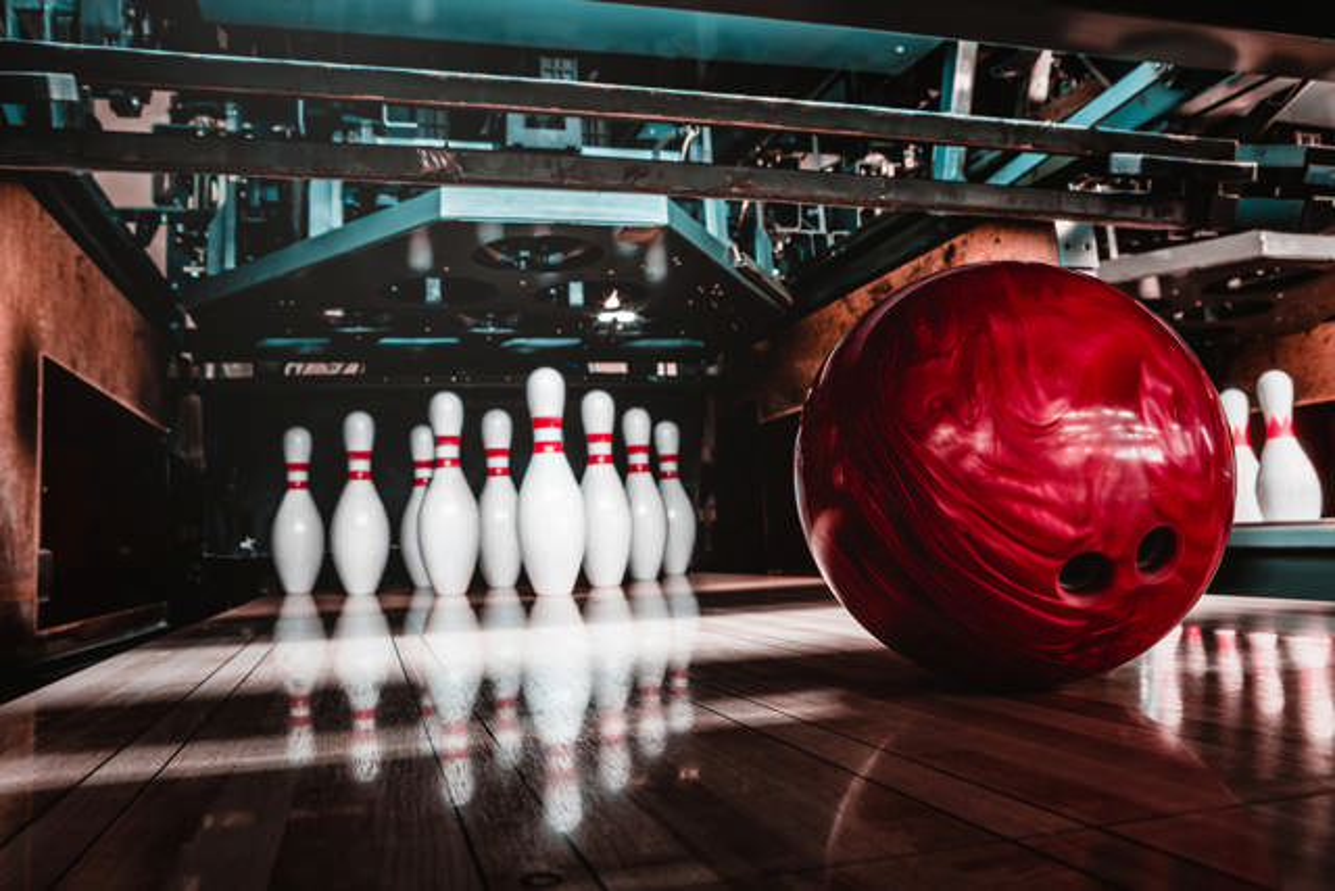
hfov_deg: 67.4
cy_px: 446
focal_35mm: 27
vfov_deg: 48.0
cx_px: 668
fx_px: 1001
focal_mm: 27
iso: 100
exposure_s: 2
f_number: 11
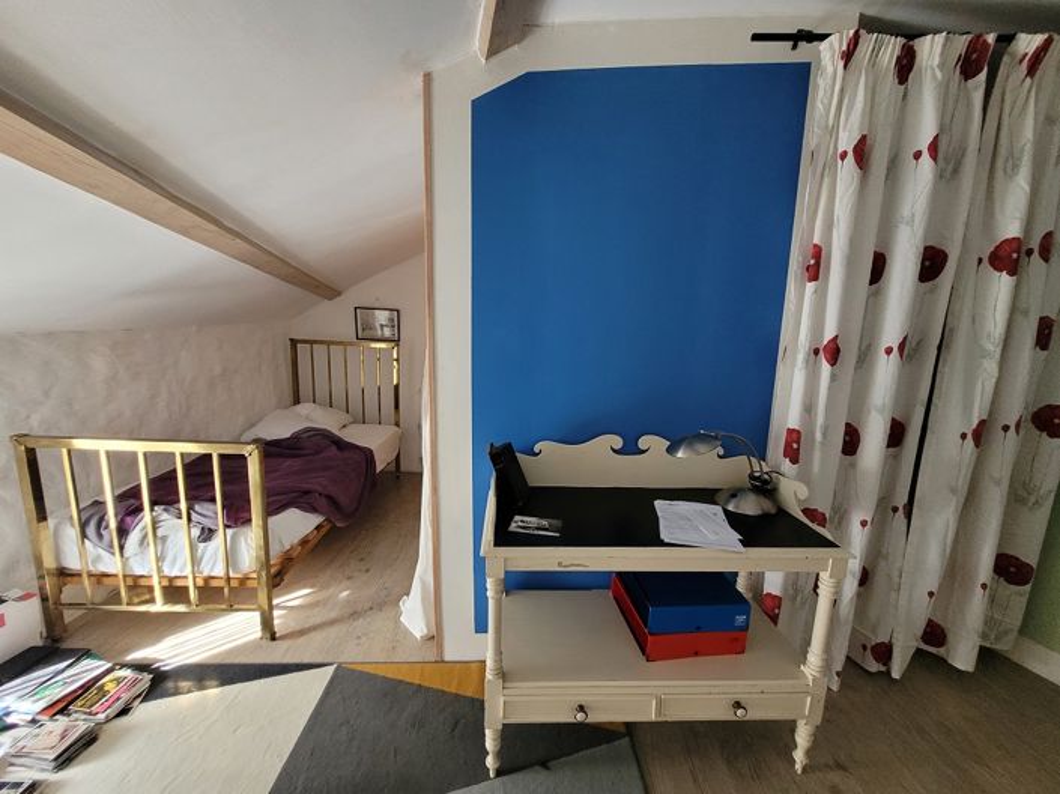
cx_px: 530
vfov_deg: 89.9
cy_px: 397
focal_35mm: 13
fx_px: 398
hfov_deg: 106.2
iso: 400
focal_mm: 1.74
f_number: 2.2
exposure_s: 1/50
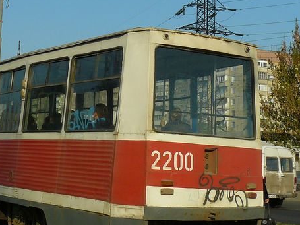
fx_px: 702
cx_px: 119
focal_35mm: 81
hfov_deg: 24.1
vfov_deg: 18.1
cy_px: 51
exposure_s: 1/1000
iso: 100
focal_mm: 6
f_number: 4
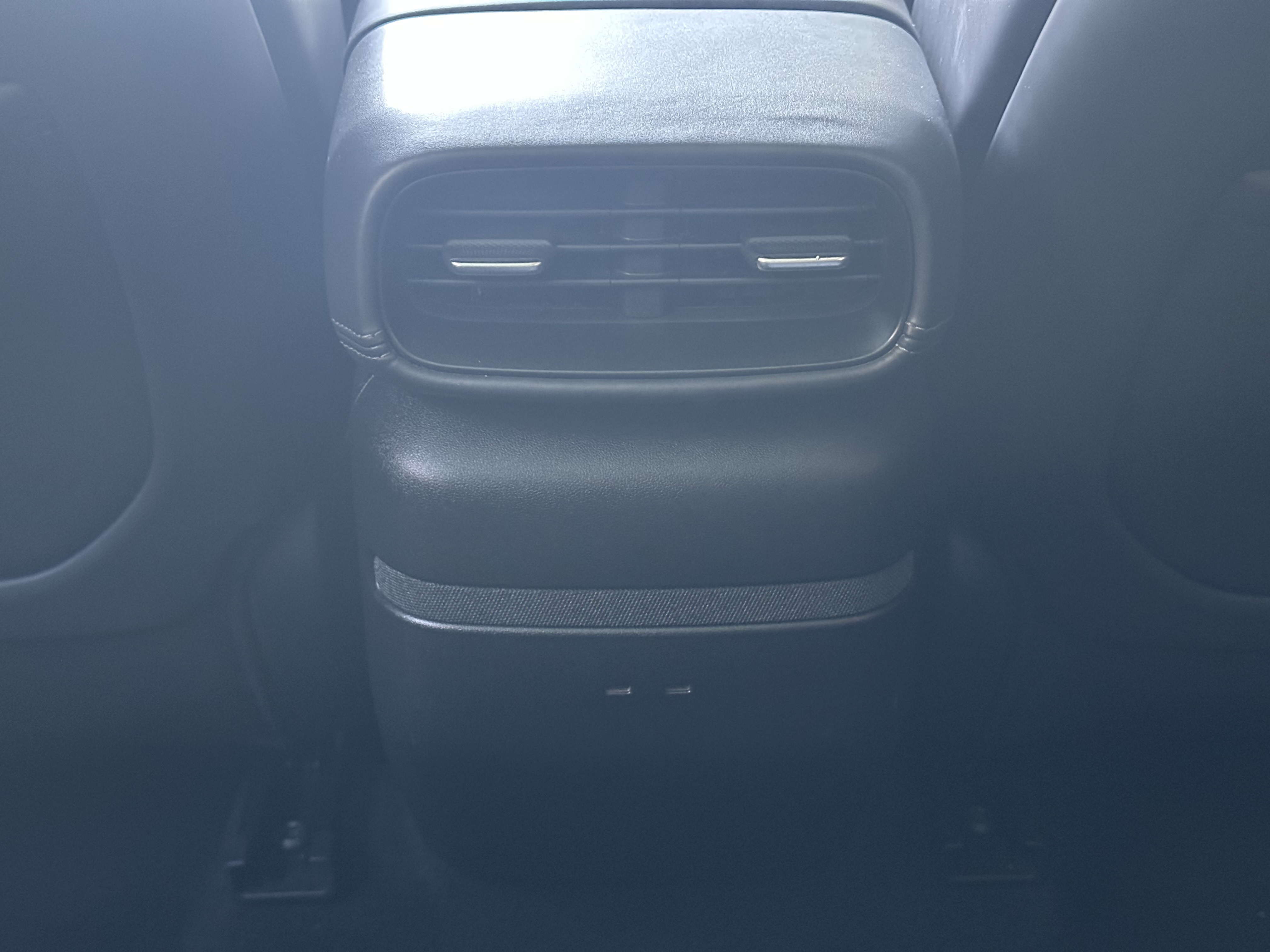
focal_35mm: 48
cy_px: 476
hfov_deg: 39.7
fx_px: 1761
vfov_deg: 30.3
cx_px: 635
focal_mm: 6.86
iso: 640
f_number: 1.78
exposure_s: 1/27
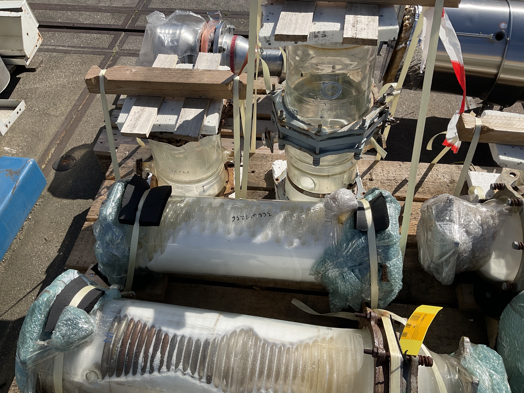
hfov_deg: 61.7
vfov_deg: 48.2
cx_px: 262
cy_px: 196
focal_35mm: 29
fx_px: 439
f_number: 1.8
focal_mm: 3
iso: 16
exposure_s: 1/2667
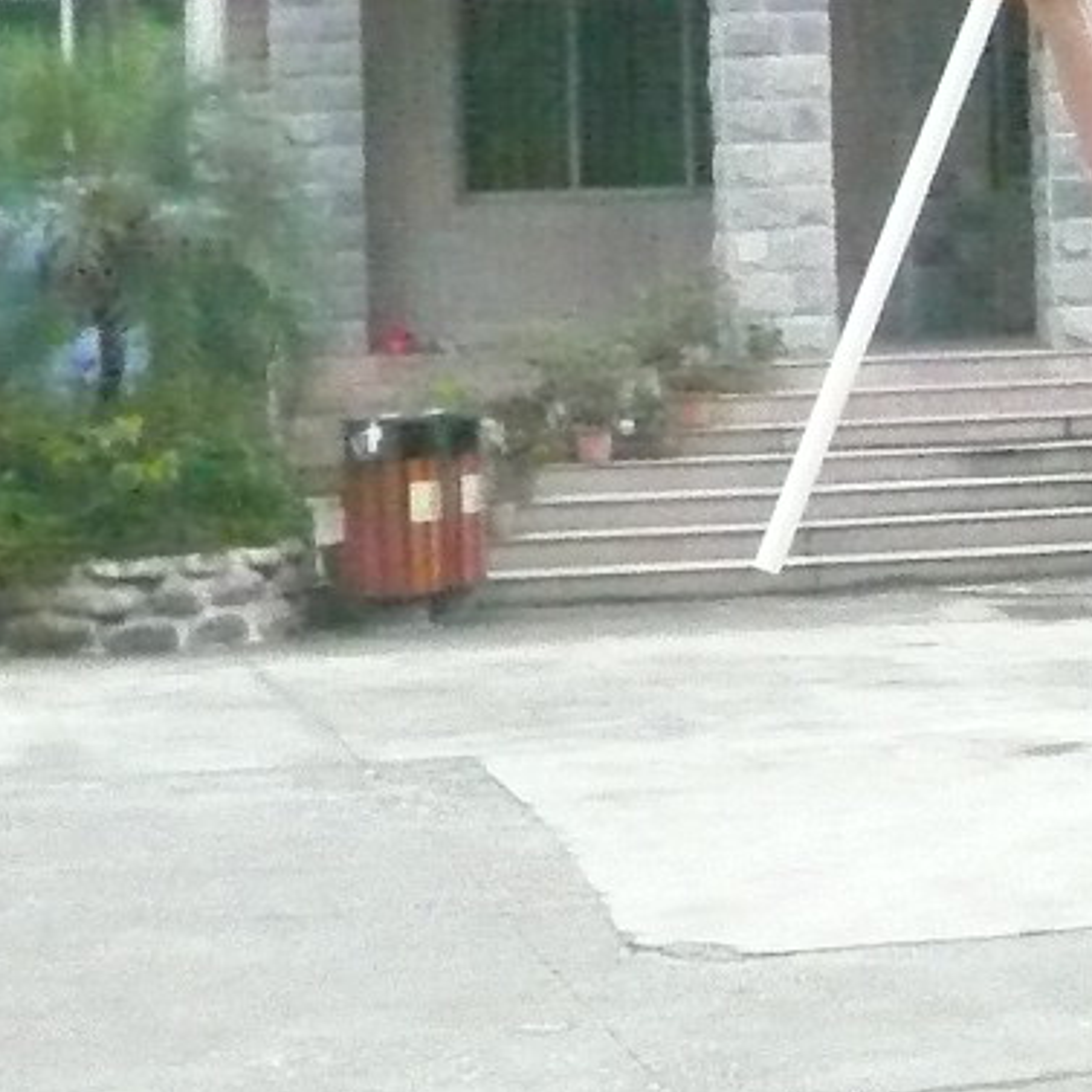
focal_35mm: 105
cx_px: 1610
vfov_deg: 16.3
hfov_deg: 15.4
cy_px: 67
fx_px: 3747
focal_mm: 4.6
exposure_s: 1/250
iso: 1250
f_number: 8
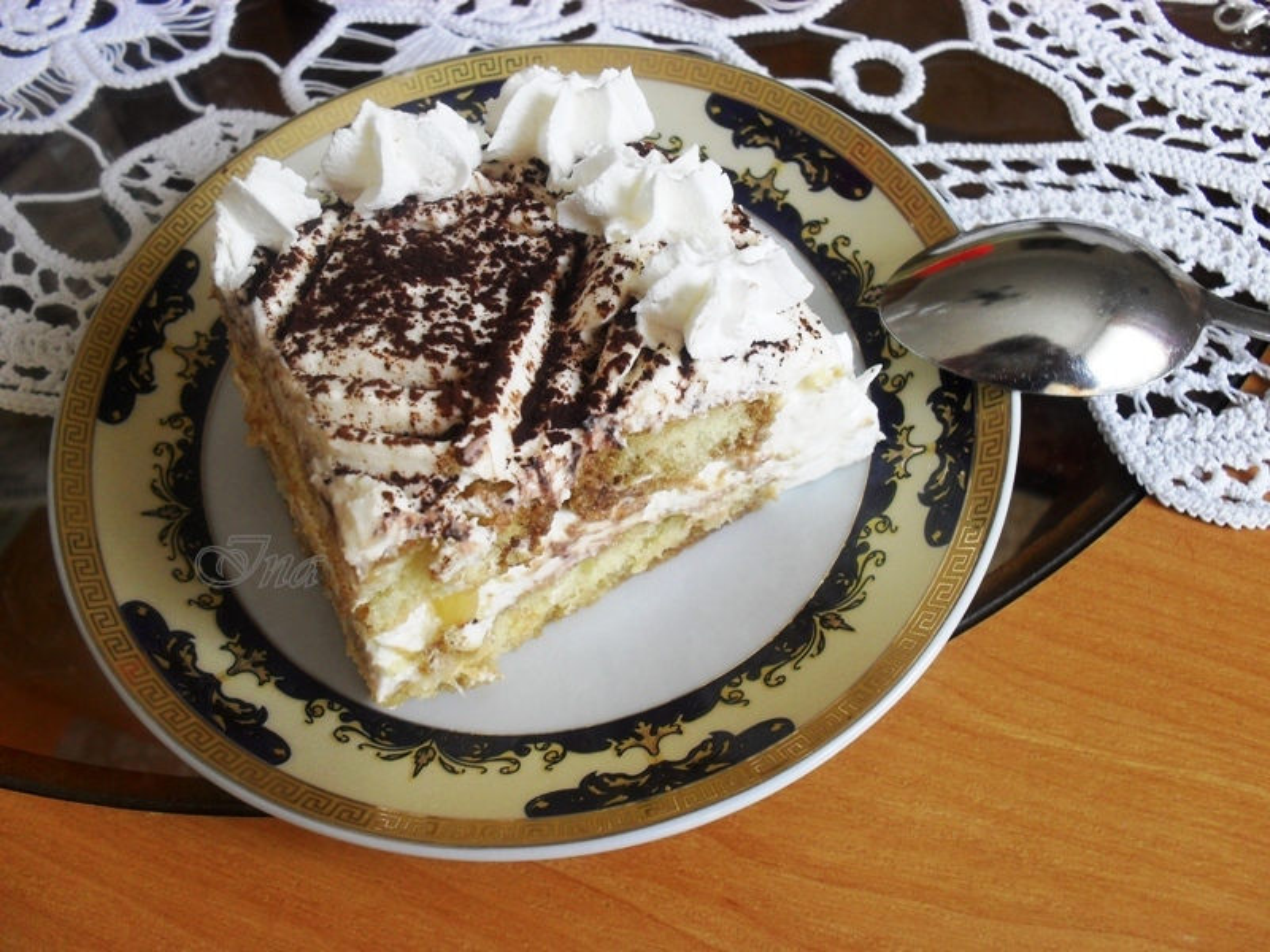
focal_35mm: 35
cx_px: 635
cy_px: 476
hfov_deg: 52.6
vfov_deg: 40.7
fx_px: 1284
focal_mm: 6.3
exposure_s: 1/45
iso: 100
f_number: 3.2
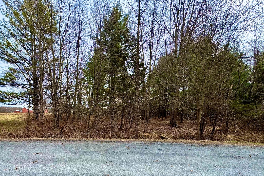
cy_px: 118
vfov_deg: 62.8
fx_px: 139
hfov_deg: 85.1
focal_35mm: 19
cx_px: 98
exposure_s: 1/681
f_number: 2.2
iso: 40
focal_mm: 2.22
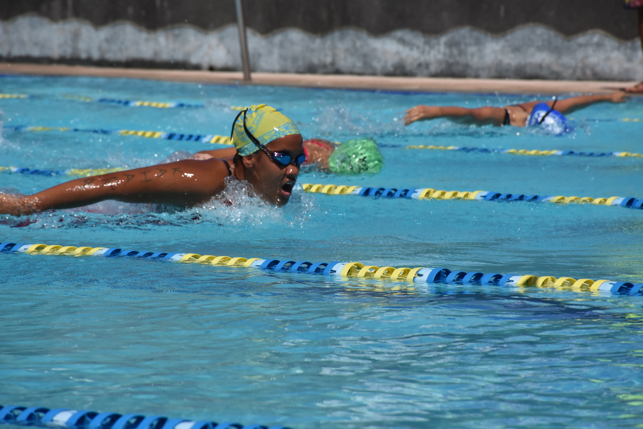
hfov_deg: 9.8
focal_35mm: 210
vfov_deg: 6.5
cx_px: 322
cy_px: 214
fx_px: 3751
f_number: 9
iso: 500
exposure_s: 1/5000
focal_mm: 140
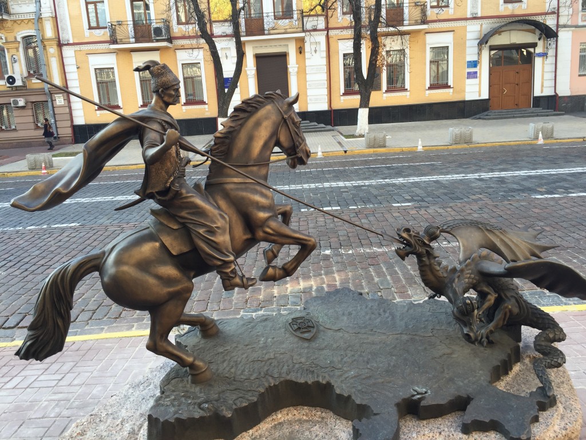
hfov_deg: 61.7
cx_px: 293
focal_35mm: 29
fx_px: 491
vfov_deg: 48.2
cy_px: 220
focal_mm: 4.15
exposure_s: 1/116
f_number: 2.2
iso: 32
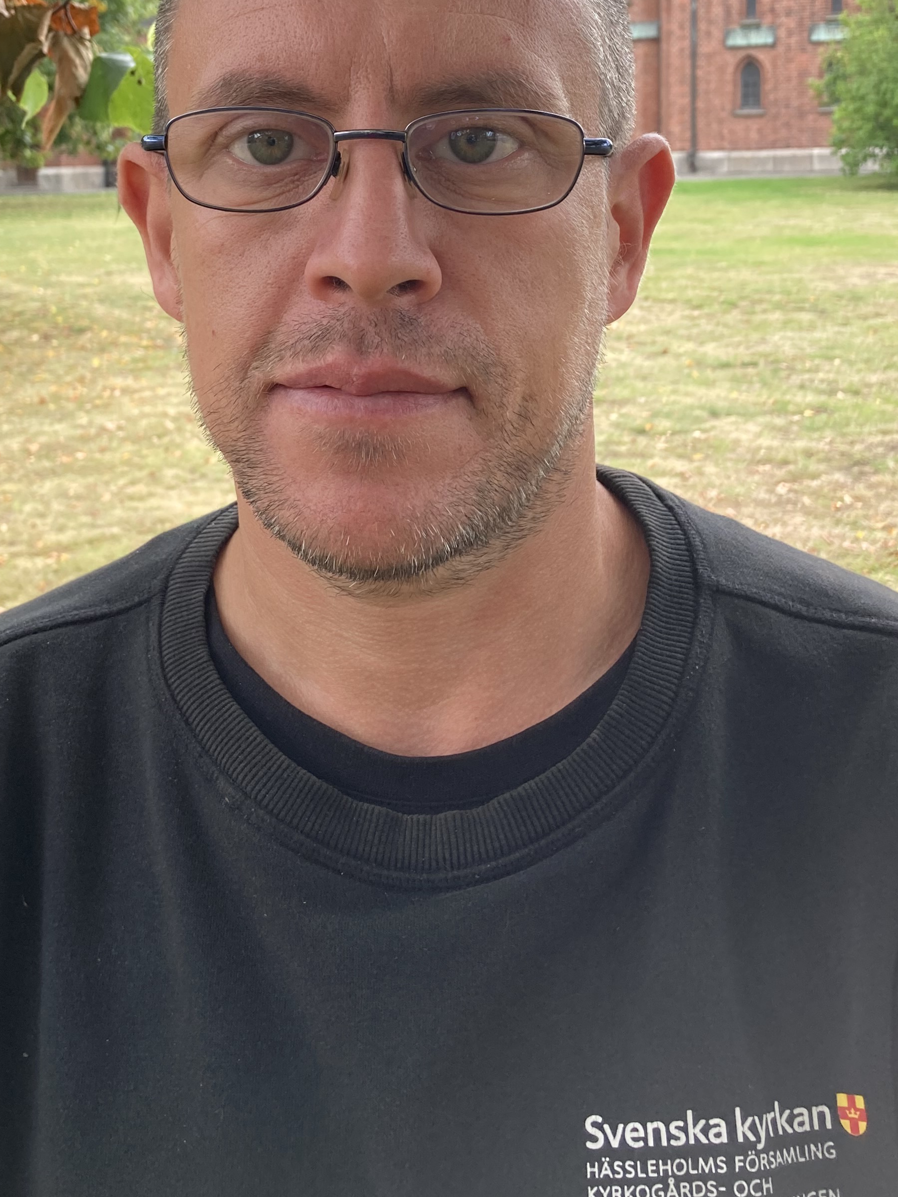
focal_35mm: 47
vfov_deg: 39.6
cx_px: 363
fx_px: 1625
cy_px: 339
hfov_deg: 30.8
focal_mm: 3.99
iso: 32
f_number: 1.8
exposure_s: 1/121
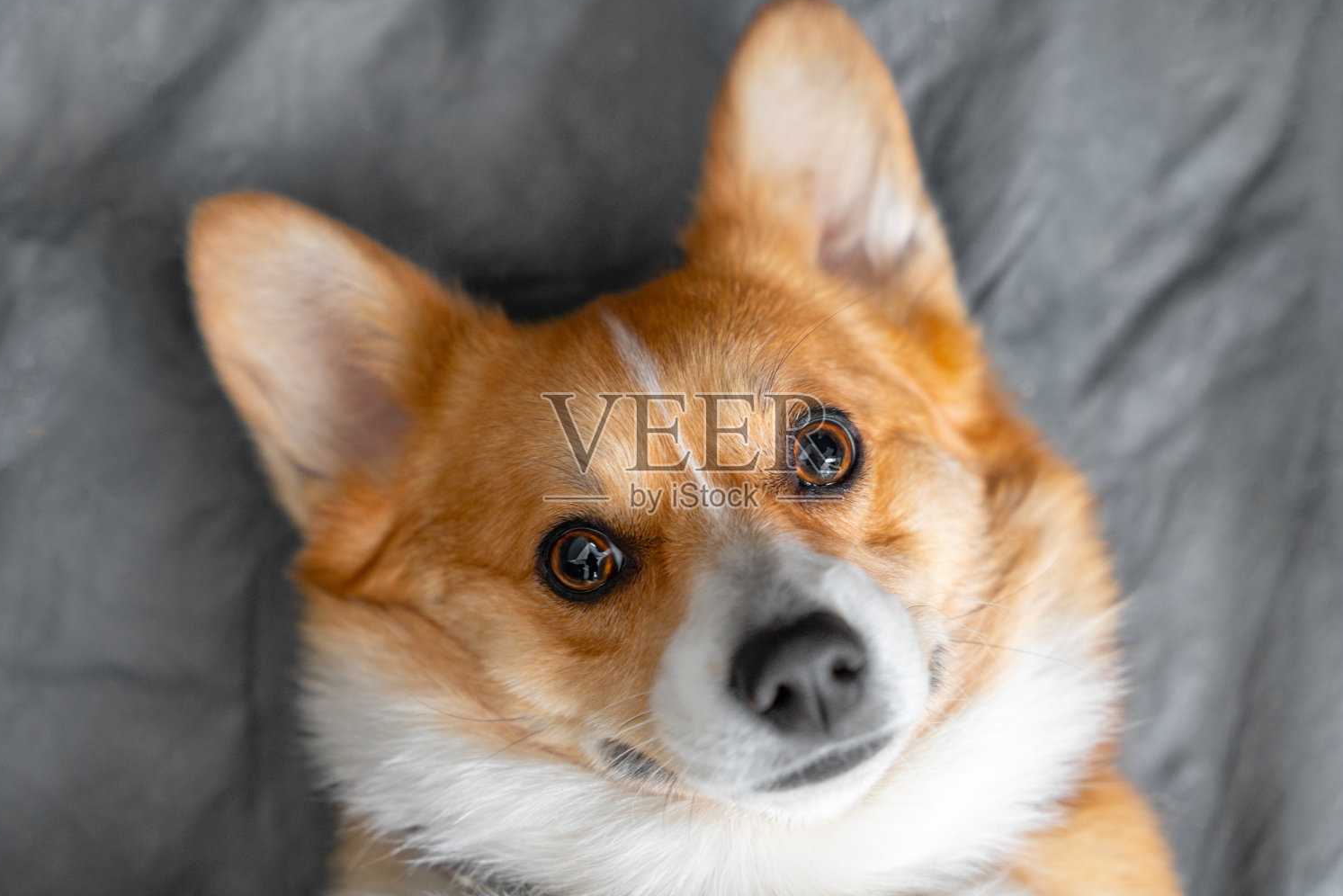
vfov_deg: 18.2
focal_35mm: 75
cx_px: 693
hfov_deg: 27.0
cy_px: 455
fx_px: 2798
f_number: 2.8
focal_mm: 70
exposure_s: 1/160
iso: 640
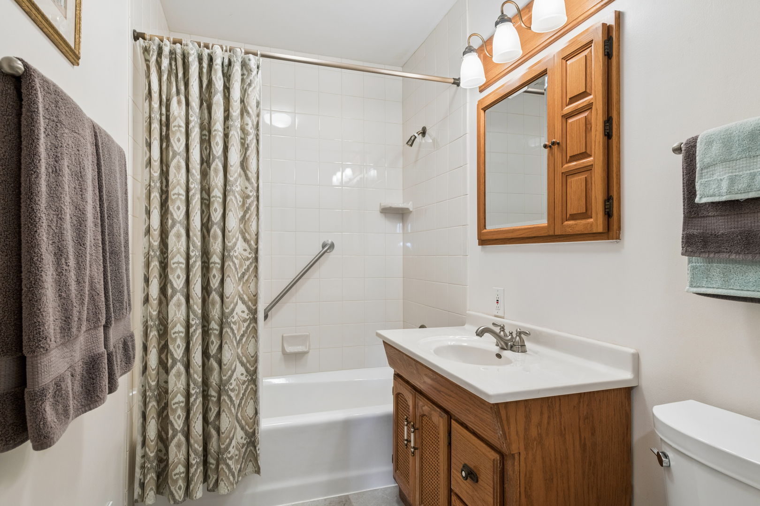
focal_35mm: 20
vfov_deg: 61.9
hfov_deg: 84.0
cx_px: 380
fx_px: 422
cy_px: 253
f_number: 8
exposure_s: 1/8
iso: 400
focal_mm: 20
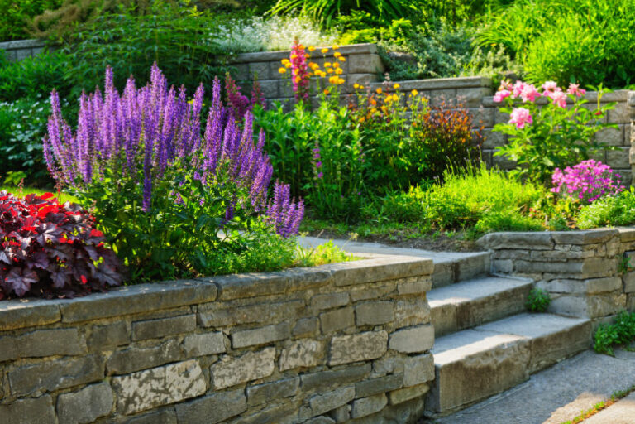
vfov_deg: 26.0
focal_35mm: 52
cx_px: 318
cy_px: 212
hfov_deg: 38.2
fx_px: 917
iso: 200
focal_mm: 52
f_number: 5.6
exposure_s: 1/80
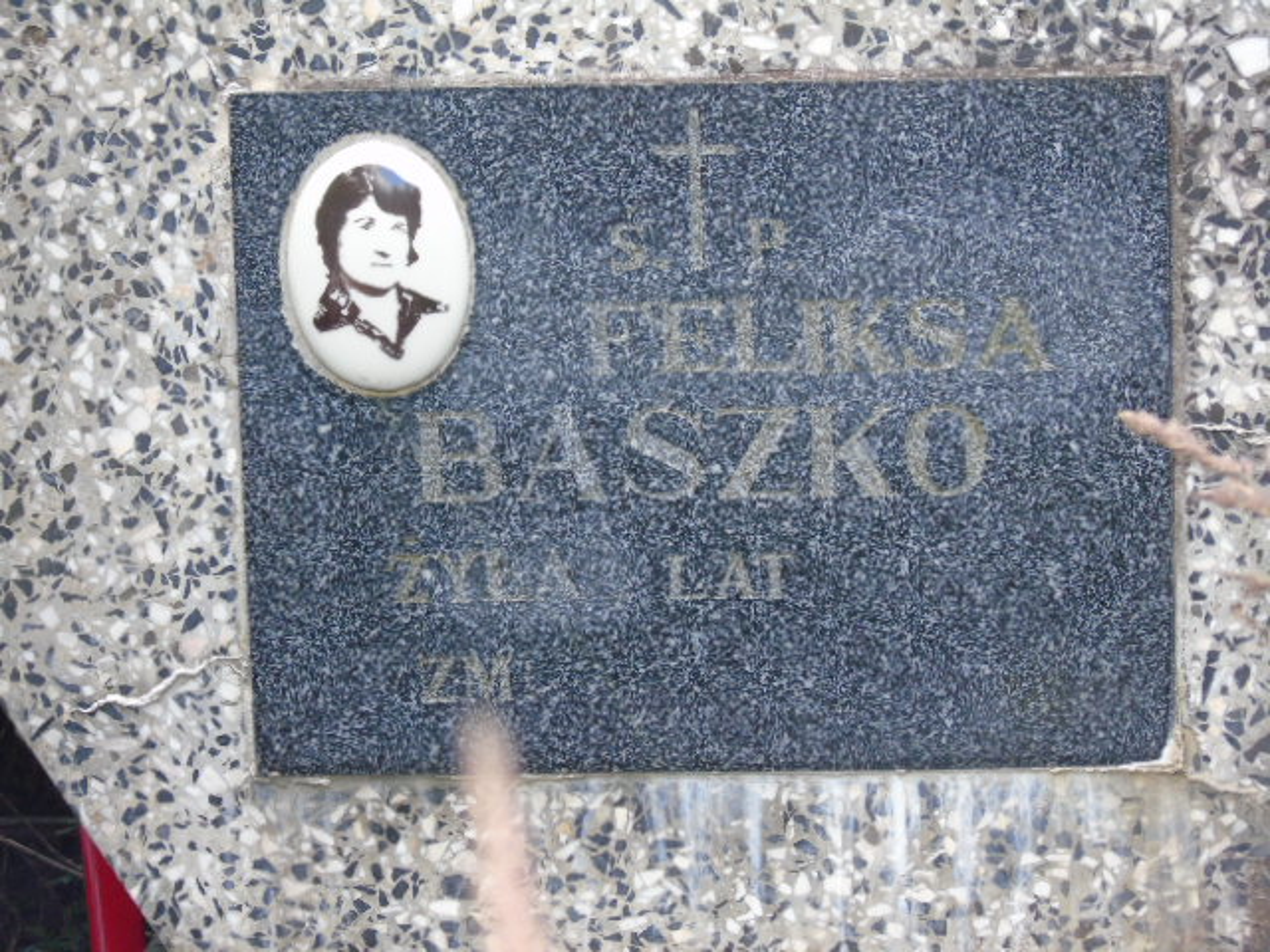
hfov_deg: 10.6
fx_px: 6824
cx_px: 635
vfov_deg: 8.0
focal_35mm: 186
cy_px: 476
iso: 400
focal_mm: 33
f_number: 5
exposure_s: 1/125
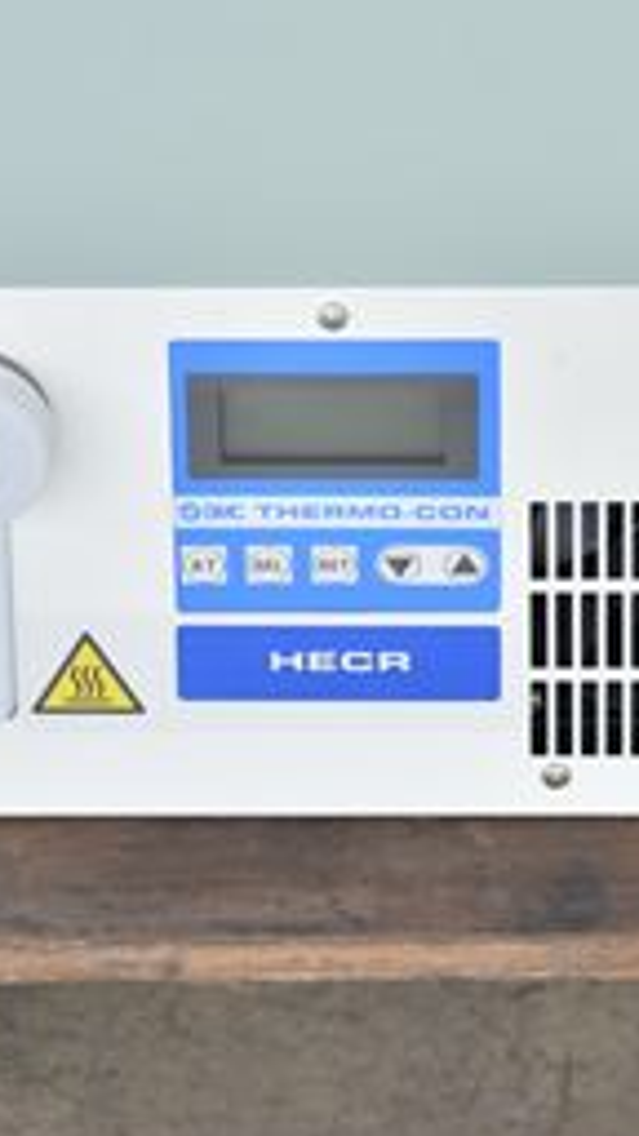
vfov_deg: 9.8
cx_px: 519
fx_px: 6657
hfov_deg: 5.5
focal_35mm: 221
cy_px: 444
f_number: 6.3
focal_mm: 72
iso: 1250
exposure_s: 1/200
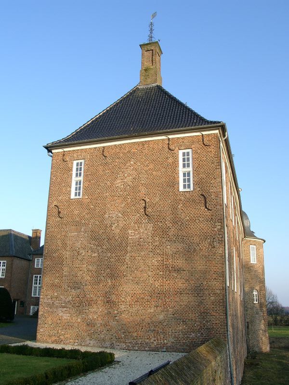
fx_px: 378
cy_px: 192
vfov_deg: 54.0
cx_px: 144
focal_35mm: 34
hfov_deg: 41.8
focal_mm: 7.13
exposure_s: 1/263
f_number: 4
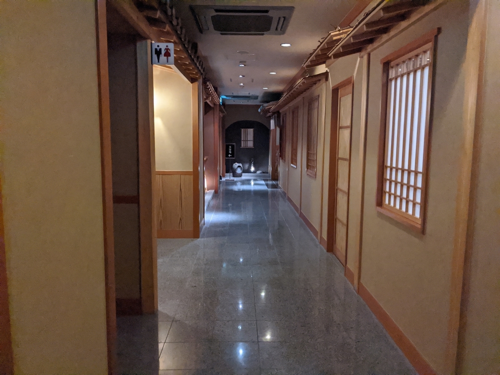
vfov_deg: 51.4
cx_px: 250
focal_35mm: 27
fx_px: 390
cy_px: 188
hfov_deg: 65.3
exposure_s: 1/120
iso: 1620
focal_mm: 4.38
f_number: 1.73
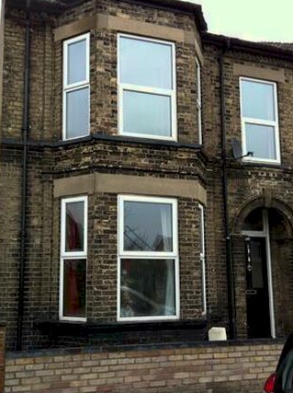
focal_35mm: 43
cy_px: 208
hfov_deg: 33.5
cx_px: 141
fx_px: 487
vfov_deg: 43.9
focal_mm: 3.85
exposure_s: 1/120
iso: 125
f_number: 2.8
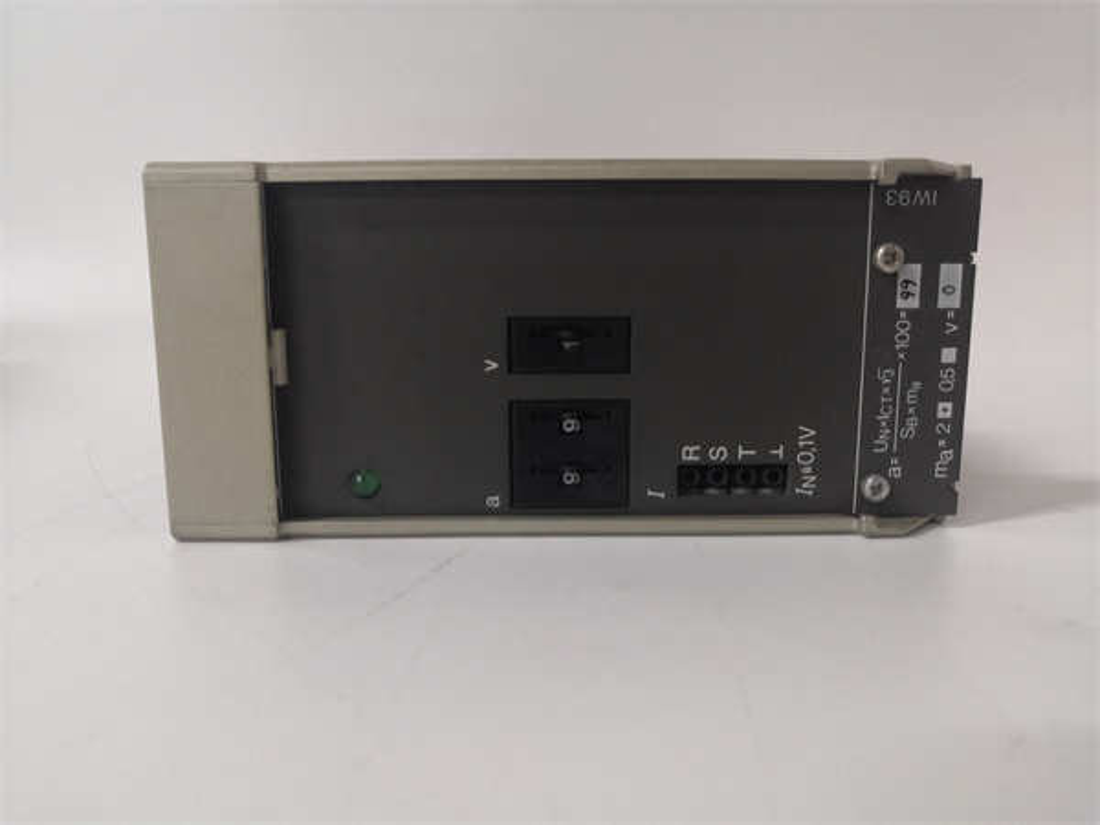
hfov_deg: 65.3
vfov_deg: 51.4
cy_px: 412
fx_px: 858
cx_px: 550
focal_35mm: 27
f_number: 1.8
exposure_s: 1/50
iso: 320
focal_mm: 3.95
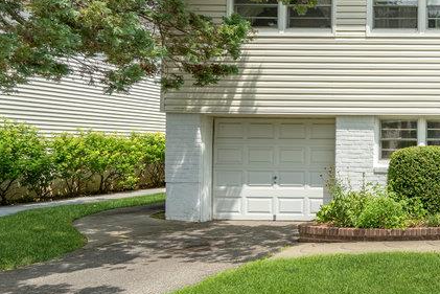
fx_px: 465
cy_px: 145
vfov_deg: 35.1
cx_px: 506
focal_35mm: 38
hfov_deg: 39.4
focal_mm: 16
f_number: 6.3
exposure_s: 1/250
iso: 100
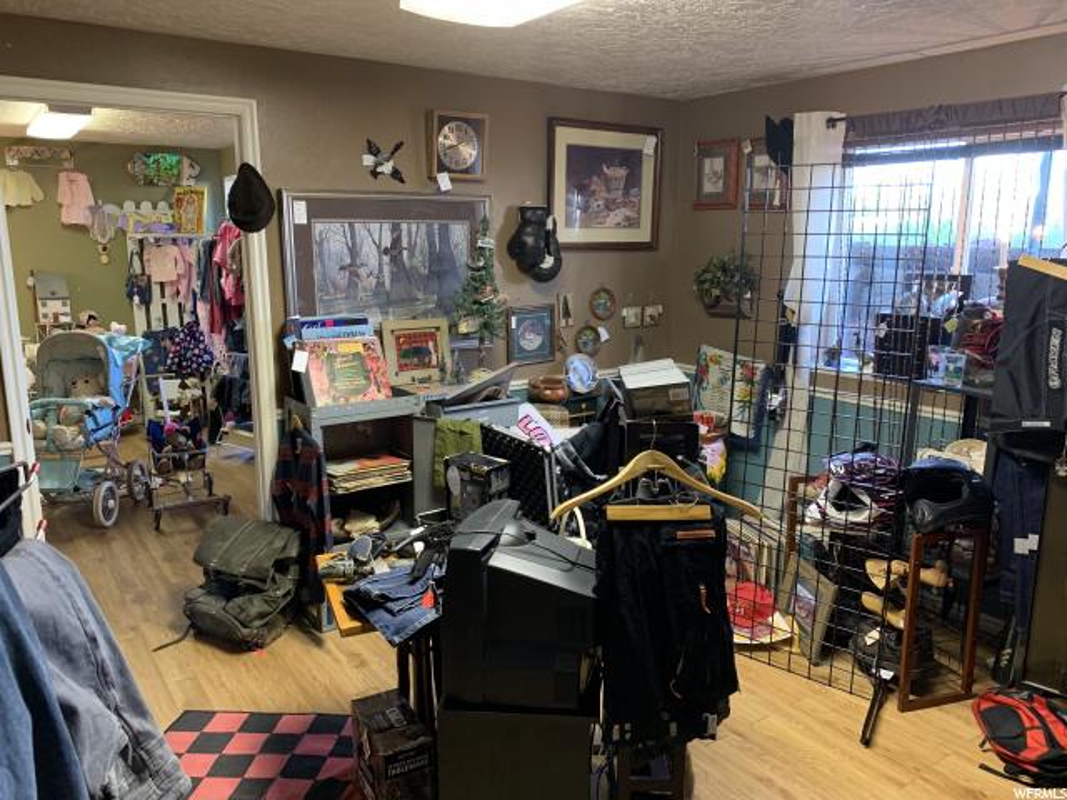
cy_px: 400
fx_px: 801
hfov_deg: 67.3
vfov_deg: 53.1
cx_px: 534
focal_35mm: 26
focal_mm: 4.25
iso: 320
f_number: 1.8
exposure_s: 1/40
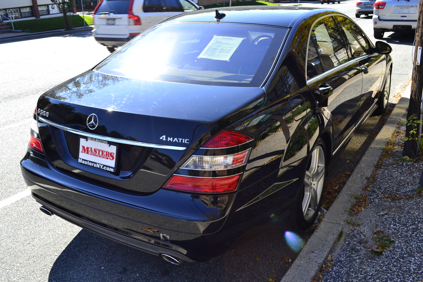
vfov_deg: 40.0
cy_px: 141
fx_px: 388
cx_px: 212
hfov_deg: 57.2
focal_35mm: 33
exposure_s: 1/200
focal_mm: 22
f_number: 10
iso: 400
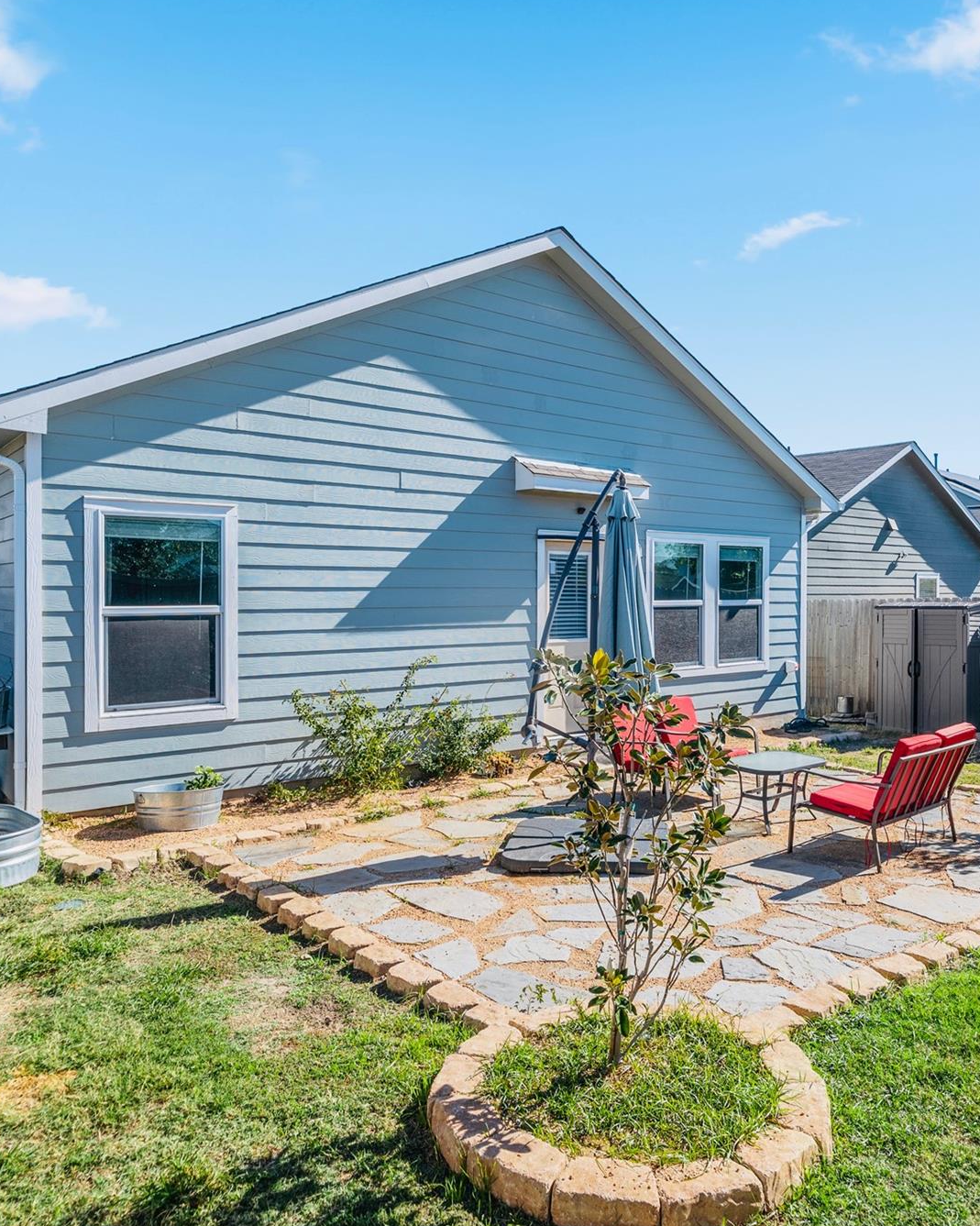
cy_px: 614
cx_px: 576
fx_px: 834
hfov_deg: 60.5
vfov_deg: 72.6
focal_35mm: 23
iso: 250
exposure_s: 1/250
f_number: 8
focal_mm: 16
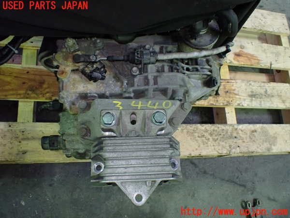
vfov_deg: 46.8
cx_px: 145
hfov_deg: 60.0
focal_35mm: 30
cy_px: 109
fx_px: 251
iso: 800
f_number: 2.3
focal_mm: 5.4
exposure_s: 1/40
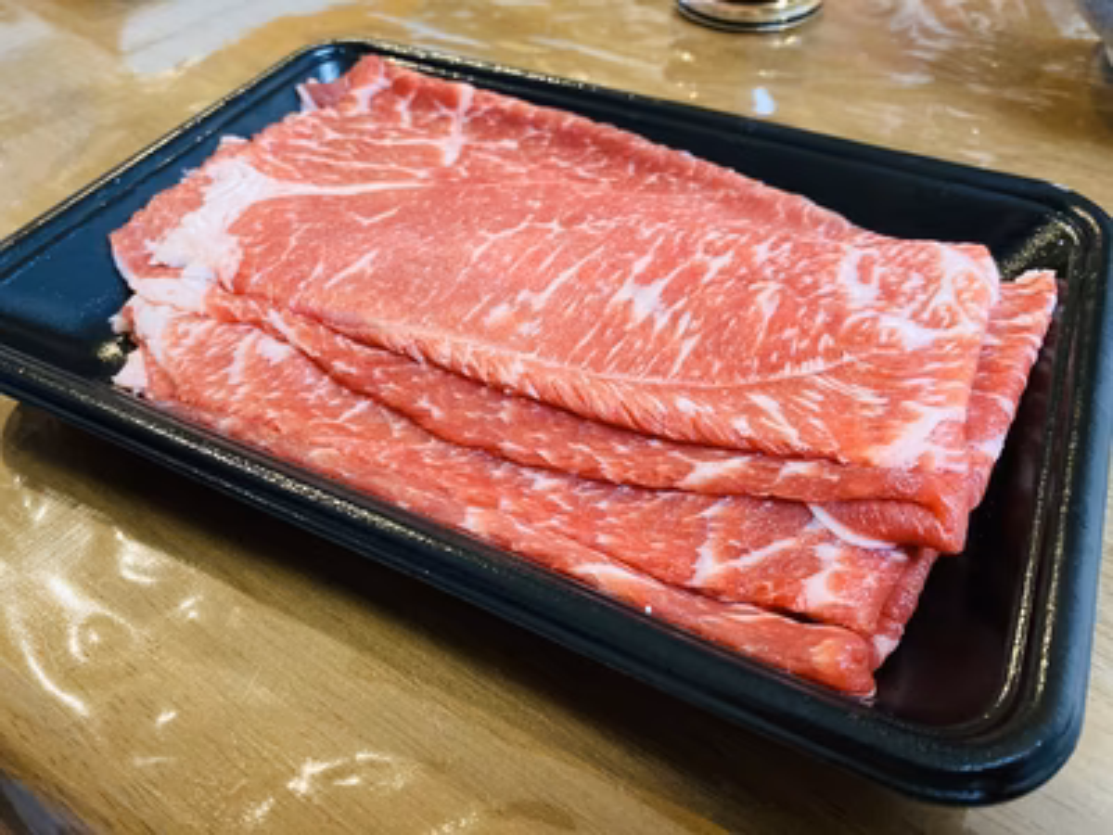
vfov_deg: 53.1
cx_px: 556
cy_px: 418
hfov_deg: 67.3
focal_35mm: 26
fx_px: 836
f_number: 1.8
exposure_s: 1/52
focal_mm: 4.25
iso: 500
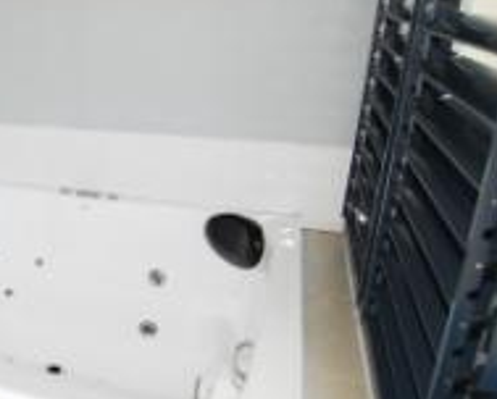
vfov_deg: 37.4
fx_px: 590
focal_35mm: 40
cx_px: -71
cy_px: 194
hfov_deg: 37.1
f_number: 4.5
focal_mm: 12
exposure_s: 1/125
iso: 200
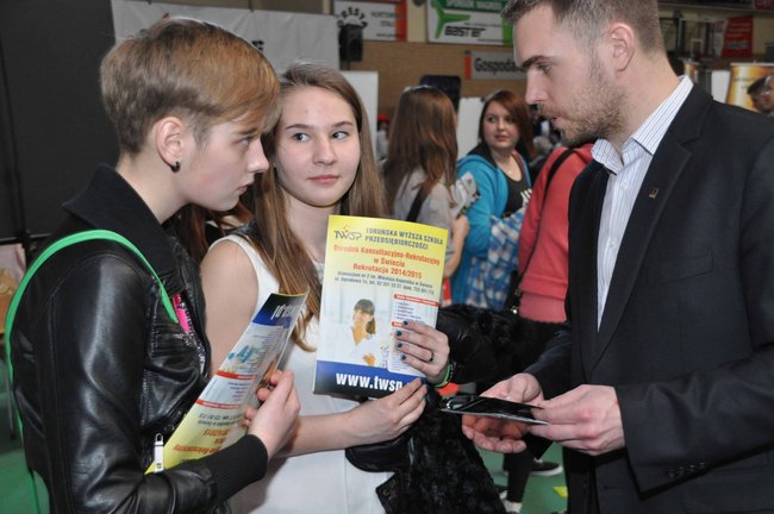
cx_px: 387
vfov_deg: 28.0
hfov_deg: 41.2
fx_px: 1031
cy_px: 257
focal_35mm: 48
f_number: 4.2
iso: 1250
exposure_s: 1/125
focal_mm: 32
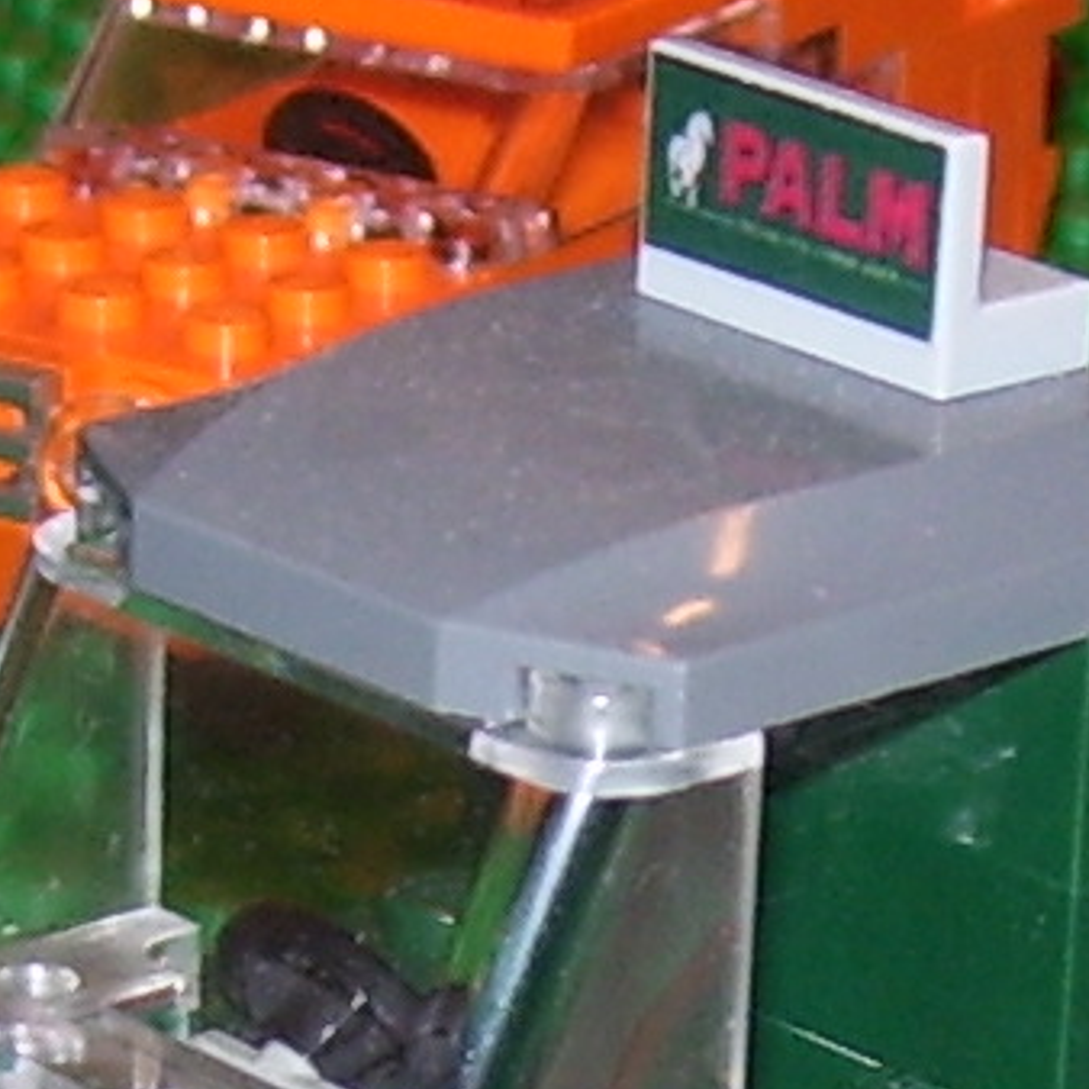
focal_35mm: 217
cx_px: 889
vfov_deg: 7.9
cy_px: 1547
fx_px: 7724
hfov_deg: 8.0
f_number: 2.7
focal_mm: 6
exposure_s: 1/60
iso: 80
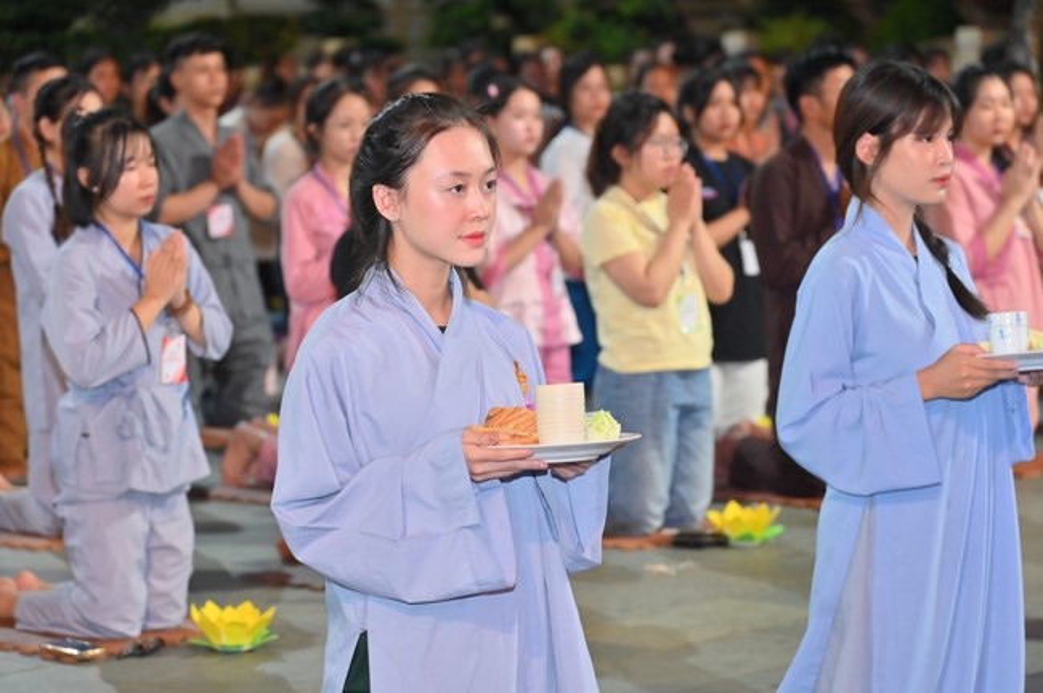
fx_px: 3473
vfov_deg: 11.4
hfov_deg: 17.1
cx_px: 522
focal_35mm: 120
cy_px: 346
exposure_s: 1/50
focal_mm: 120
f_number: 4.5
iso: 1600
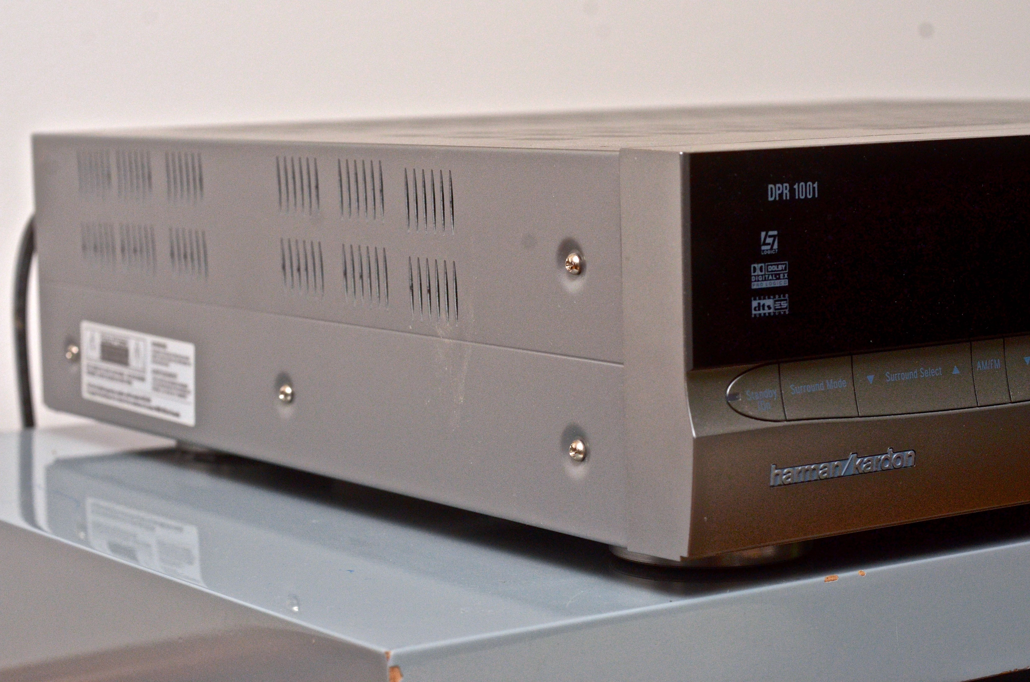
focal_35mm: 82
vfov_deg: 16.5
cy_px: 341
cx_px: 515
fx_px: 2356
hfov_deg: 24.7
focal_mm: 55
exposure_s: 1/125
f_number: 8
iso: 800
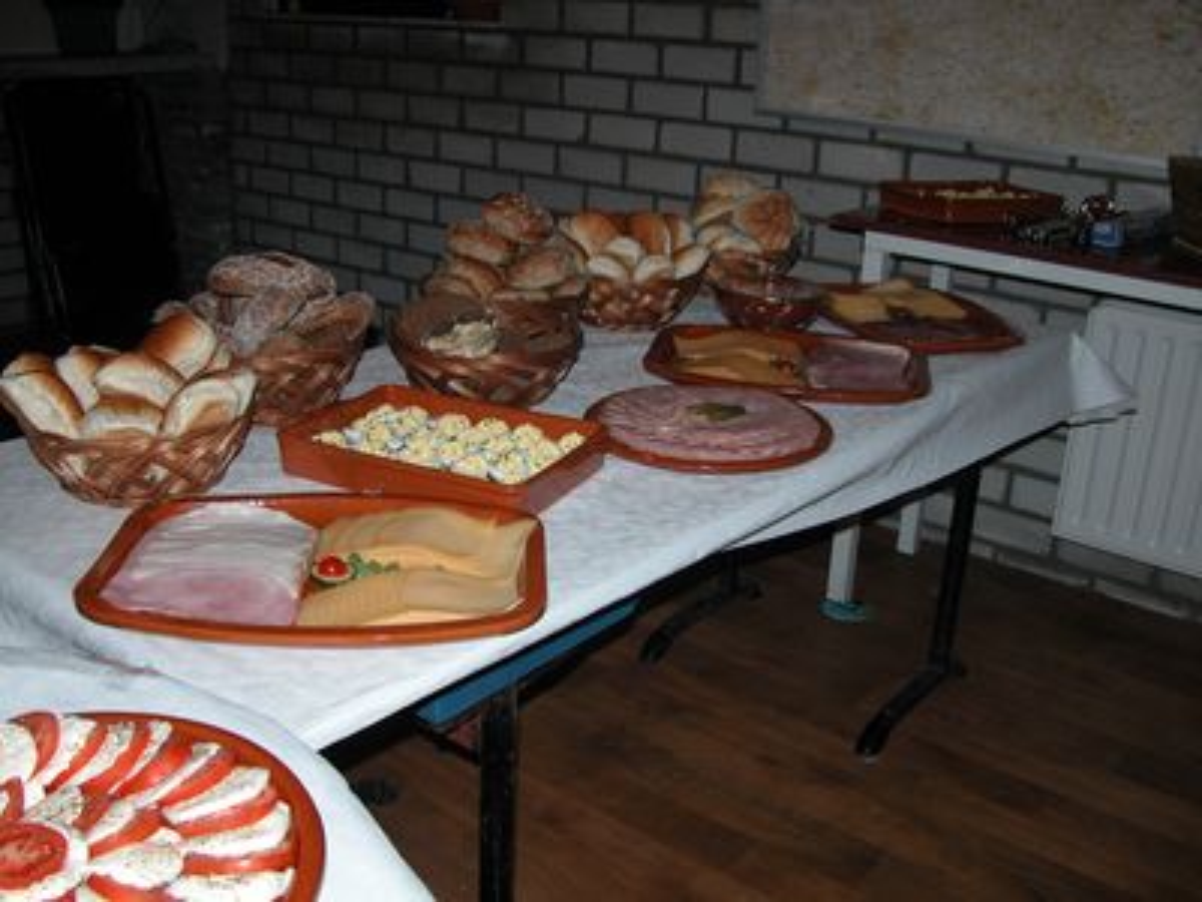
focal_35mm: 35
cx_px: 601
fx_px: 1215
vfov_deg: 40.7
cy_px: 451
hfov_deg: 52.6
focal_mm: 8.9
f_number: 2.8
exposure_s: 1/60
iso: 100
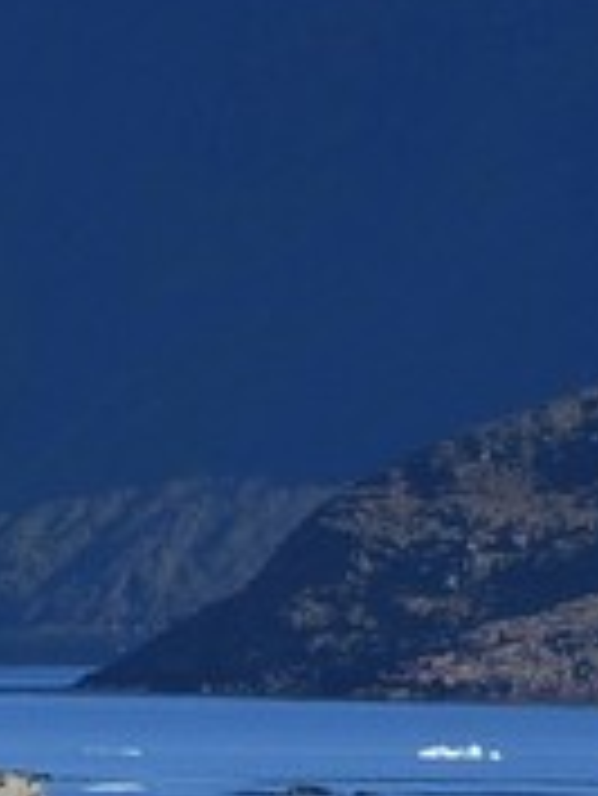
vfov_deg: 1.4
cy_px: 459
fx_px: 32968
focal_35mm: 1433
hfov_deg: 1.0
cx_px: -2500
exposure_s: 1/250
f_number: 14
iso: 200
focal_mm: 165
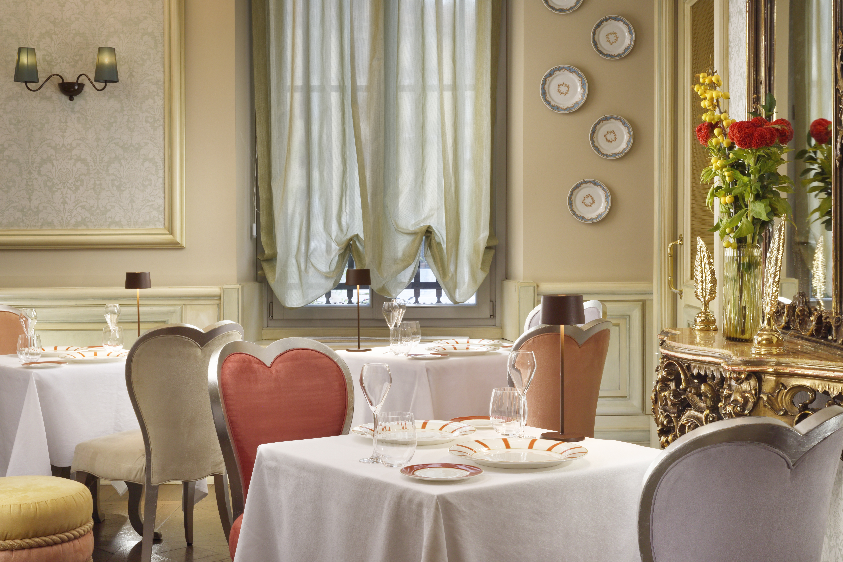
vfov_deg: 27.0
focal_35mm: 50
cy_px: 281
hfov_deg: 39.6
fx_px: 1170
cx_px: 422
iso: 200
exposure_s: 1/250
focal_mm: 50
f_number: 13
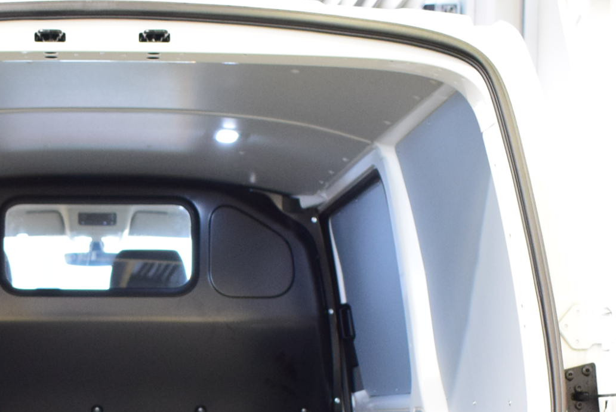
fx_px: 1490
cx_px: 96
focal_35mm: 87
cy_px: 520
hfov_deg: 22.9
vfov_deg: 15.1
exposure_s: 1/30
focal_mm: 20
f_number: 3.8
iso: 1600
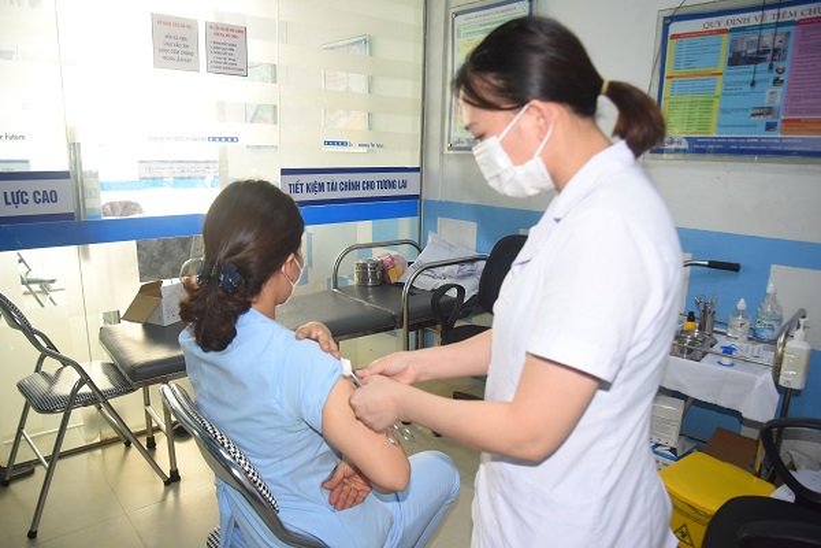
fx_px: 547
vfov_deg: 53.1
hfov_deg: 73.7
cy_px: 274
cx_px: 410
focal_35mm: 24
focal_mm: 24
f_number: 5
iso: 800
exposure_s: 1/125
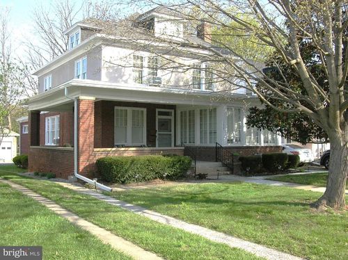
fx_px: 362
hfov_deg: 51.4
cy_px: 130
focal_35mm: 36
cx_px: 174
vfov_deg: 39.6
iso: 50
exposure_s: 1/180
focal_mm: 6
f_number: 3.7
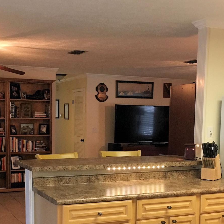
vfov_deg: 29.2
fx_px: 425
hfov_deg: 29.6
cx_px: 112
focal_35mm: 58
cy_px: 163
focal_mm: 4.15
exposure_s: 1/30
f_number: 2.2
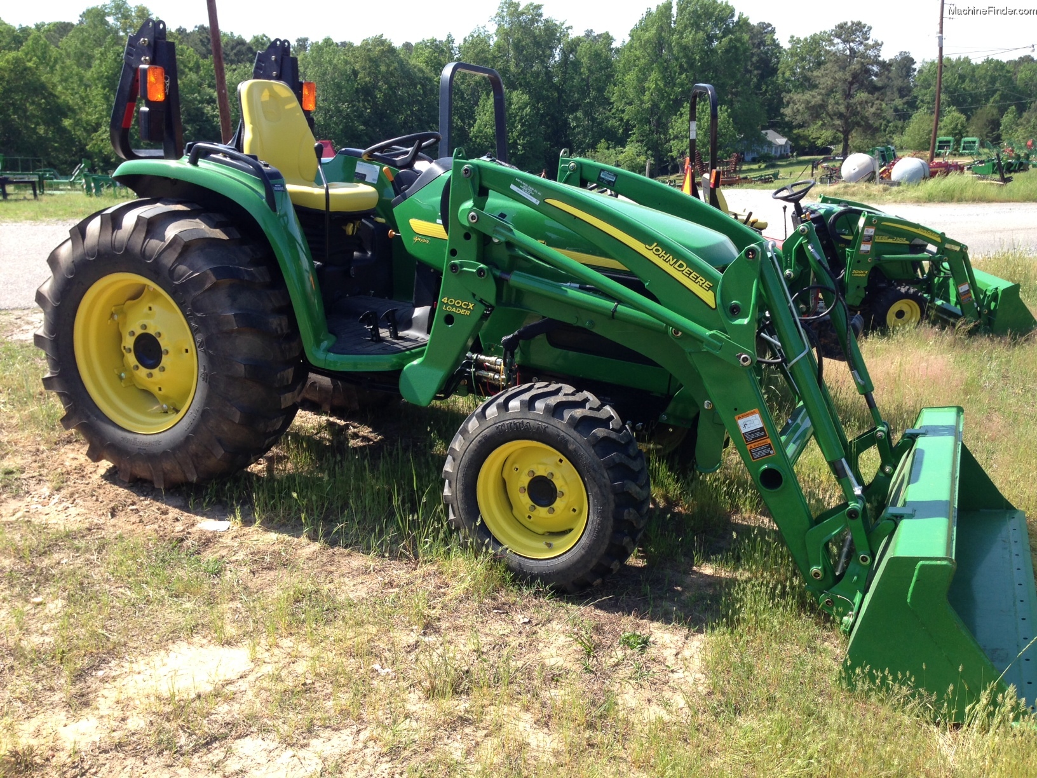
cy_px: 389
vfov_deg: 42.9
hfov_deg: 55.4
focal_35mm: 33
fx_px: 989
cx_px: 518
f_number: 2.4
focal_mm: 4.12
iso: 50
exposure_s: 1/559
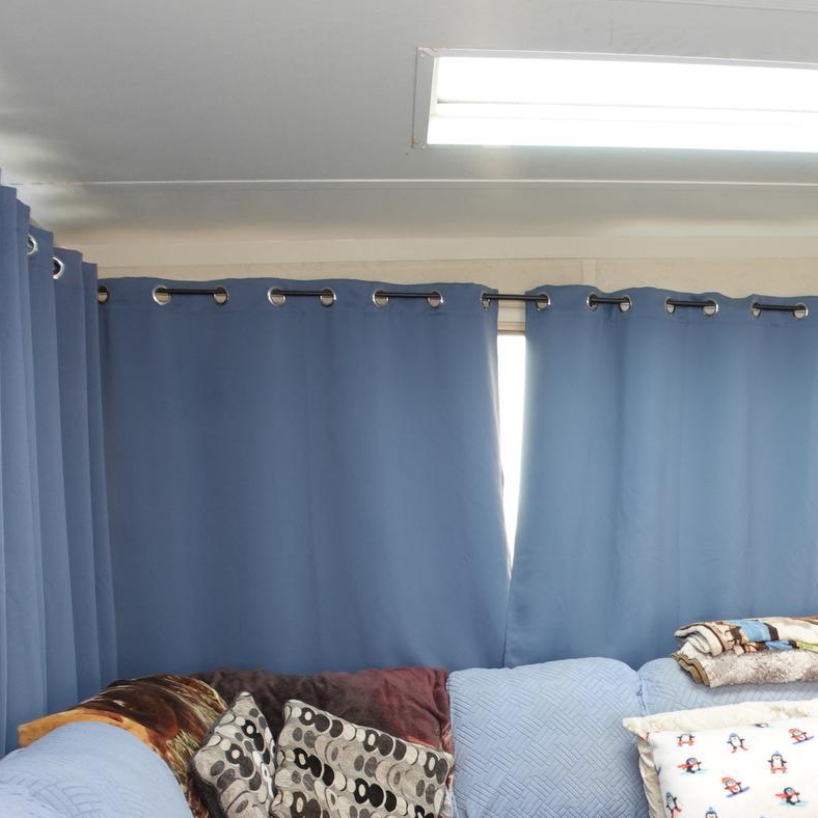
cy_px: 680
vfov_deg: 31.2
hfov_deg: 30.4
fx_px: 1417
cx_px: 771
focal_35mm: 53
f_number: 1.8
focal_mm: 9.4
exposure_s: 1/30
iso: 200
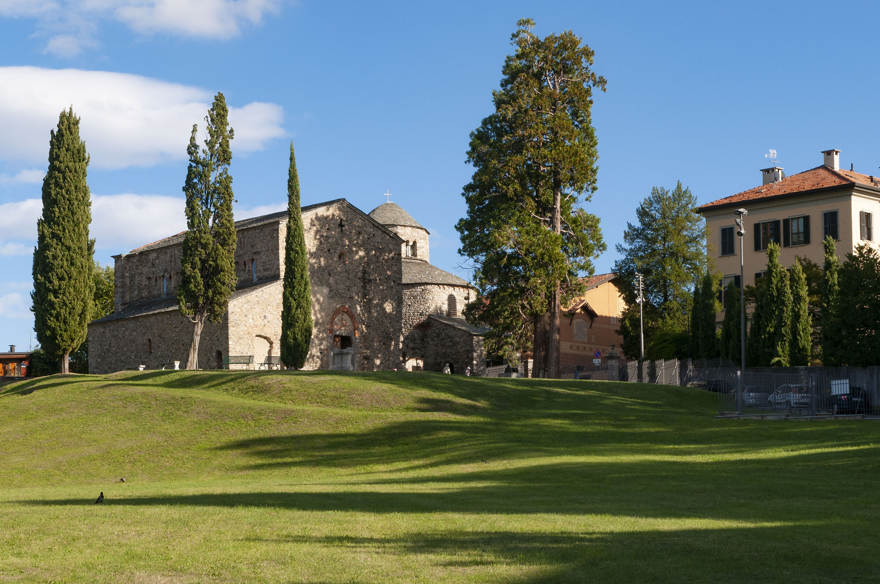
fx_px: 1538
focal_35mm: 63
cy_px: 292
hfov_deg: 31.9
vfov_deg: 21.5
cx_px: 440
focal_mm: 42
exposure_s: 1/125
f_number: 16
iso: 200
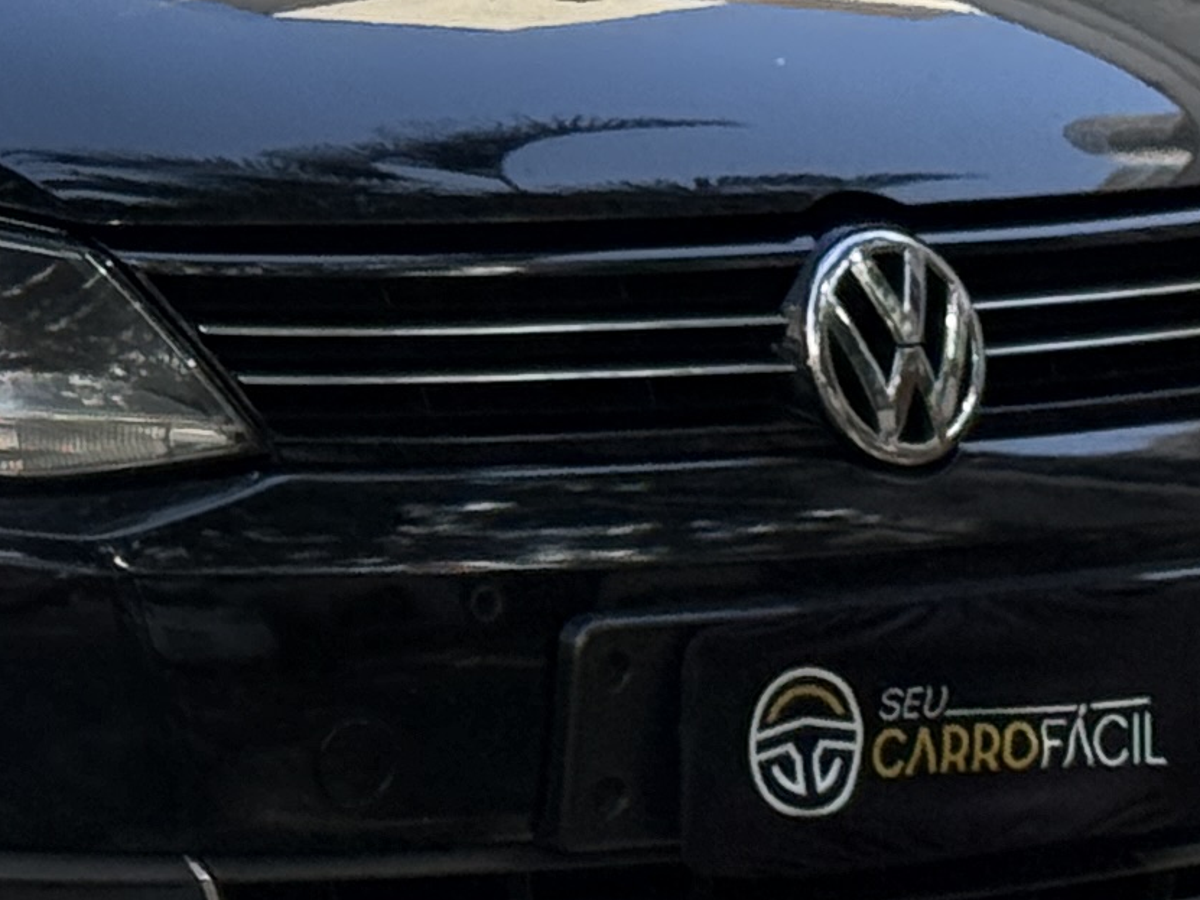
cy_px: 0
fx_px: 8076
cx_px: -500
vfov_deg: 6.4
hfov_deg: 8.3
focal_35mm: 233
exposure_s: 1/1883
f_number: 1.78
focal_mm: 6.76
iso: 100
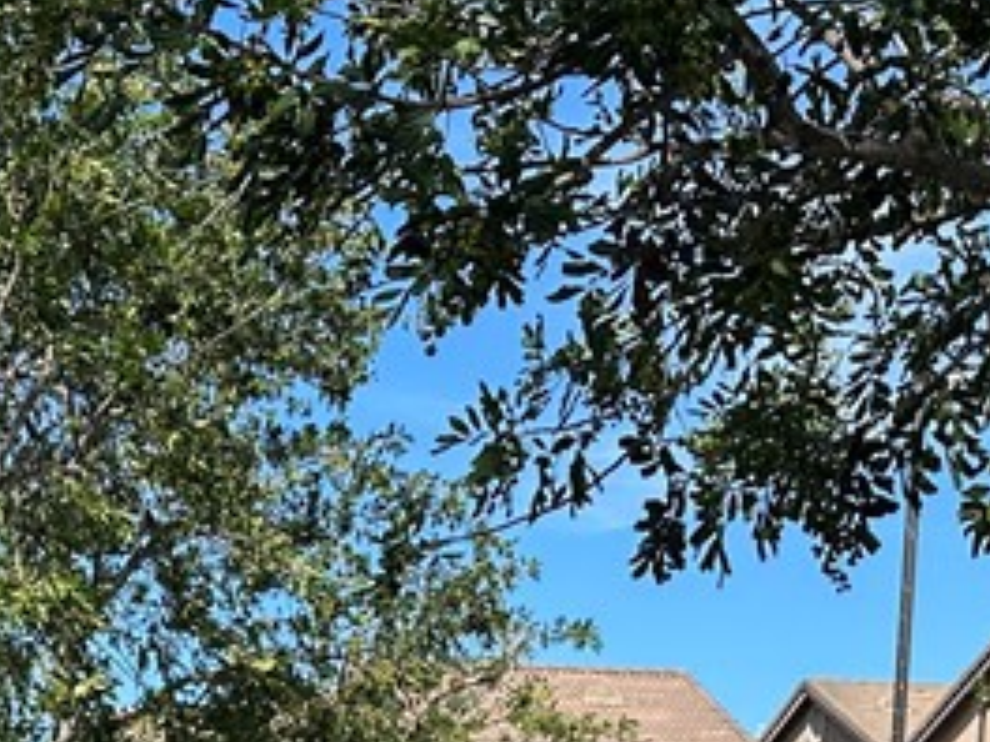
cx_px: 71
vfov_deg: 14.5
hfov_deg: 20.6
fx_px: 2660
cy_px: 1199
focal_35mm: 93
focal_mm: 6.86
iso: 80
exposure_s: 1/2809
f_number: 1.78
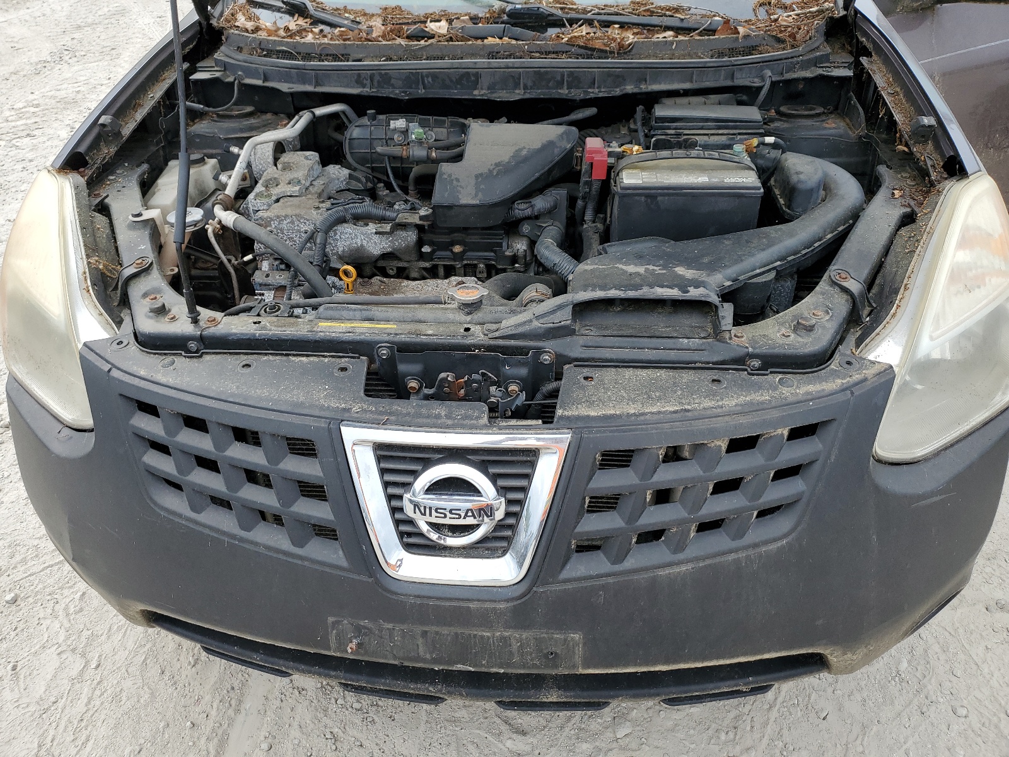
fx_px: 758
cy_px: 378
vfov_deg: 53.1
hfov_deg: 67.3
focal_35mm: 26
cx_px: 504
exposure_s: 1/1250
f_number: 1.5
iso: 50
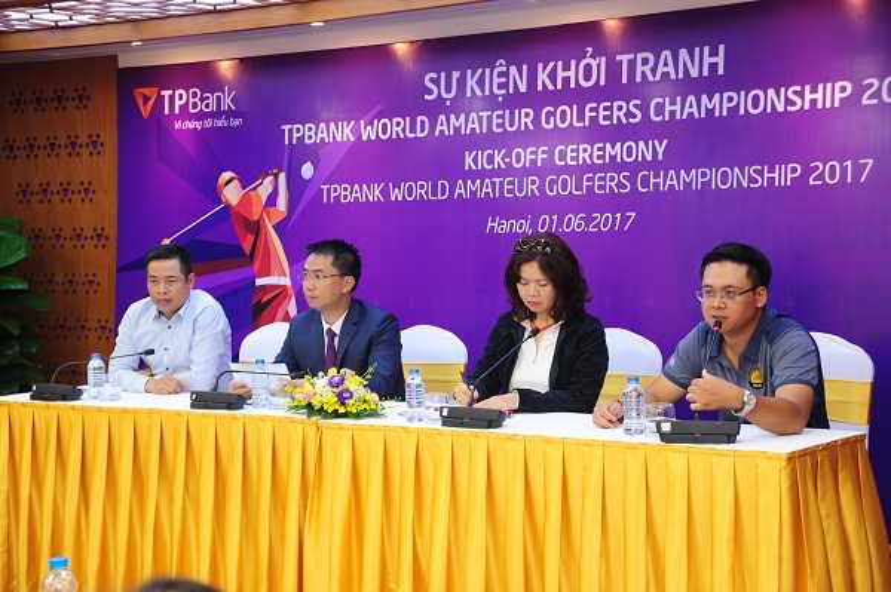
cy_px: 296
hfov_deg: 30.5
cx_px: 446
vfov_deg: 20.6
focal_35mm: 66
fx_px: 1632
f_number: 5
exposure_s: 1/50
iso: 800
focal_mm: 66
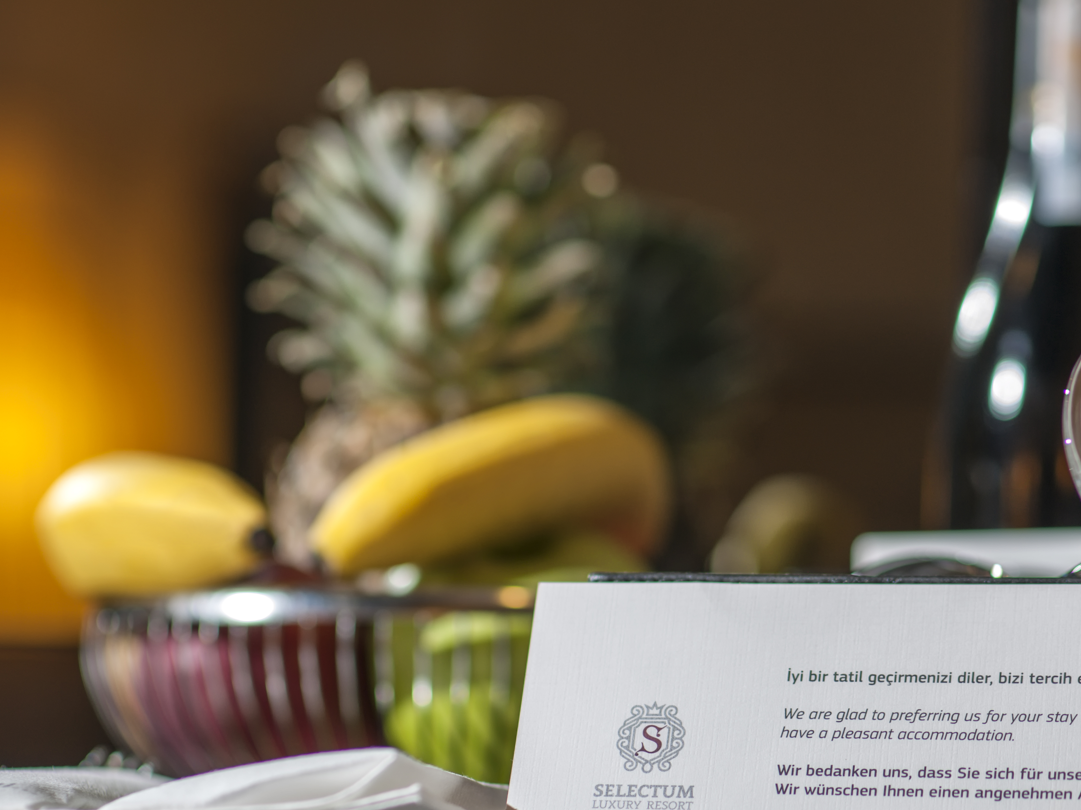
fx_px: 4122
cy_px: 573
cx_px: 529
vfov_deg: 11.2
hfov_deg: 14.9
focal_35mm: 132
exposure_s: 1/80
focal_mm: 85
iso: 200
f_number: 2.5
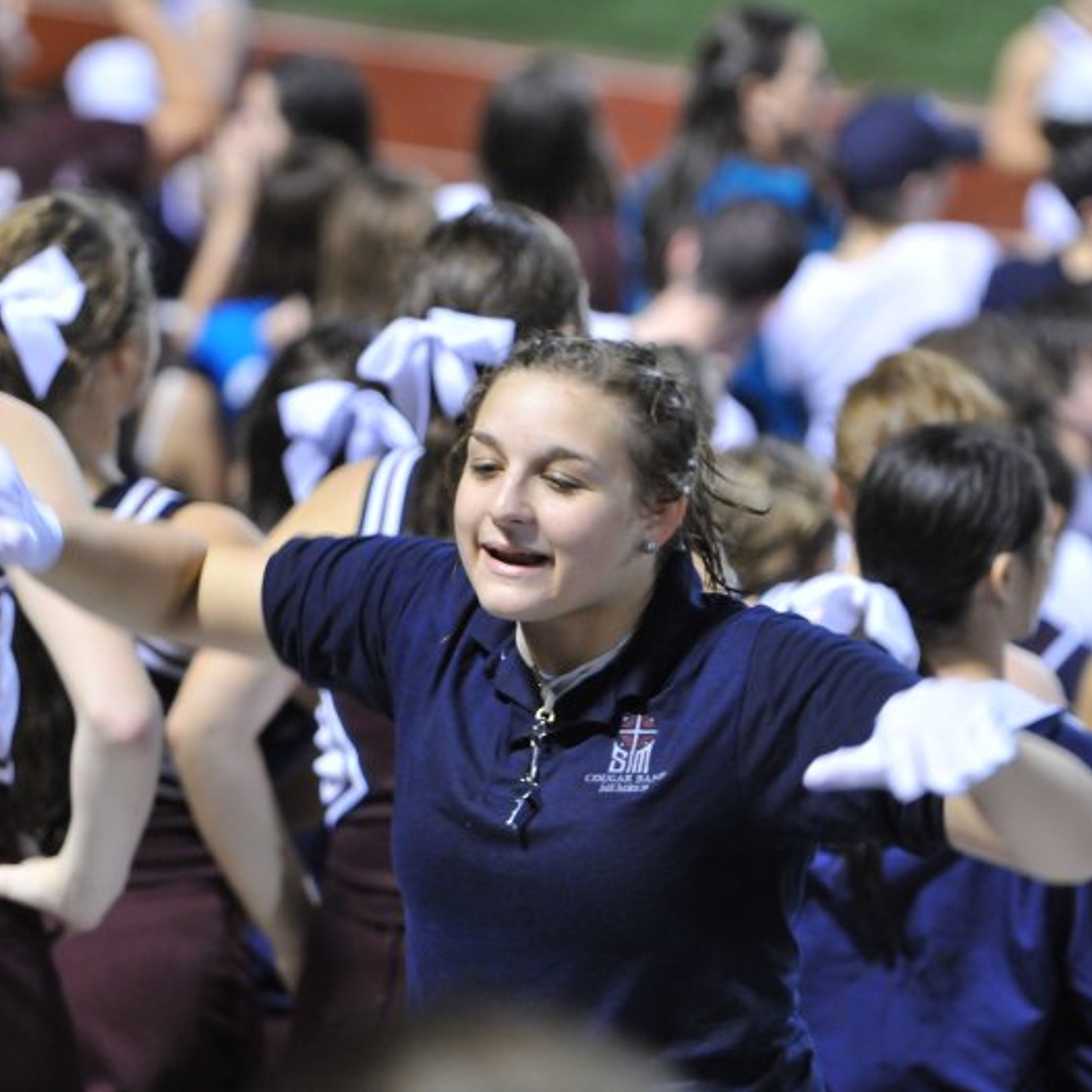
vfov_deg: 7.0
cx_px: 576
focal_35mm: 251
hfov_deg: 7.0
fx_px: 8958
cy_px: 544
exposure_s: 1/80
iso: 1600
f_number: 2.8
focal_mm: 130
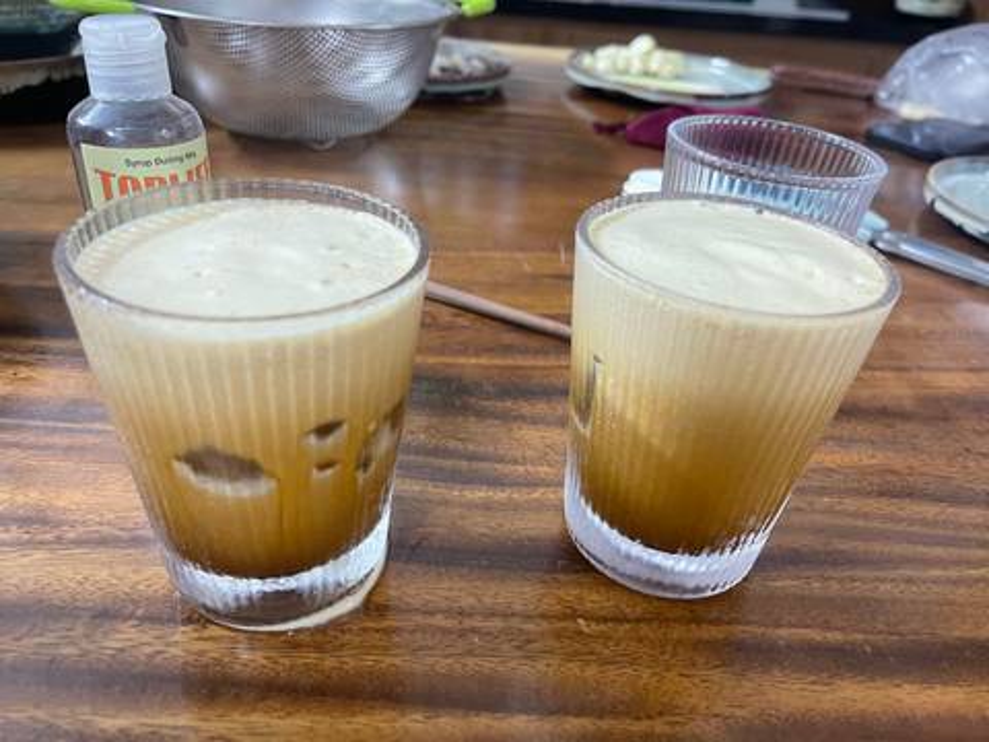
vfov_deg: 54.9
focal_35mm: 25
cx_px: 494
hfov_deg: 69.4
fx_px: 714
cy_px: 371
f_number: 1.6
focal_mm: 5.1
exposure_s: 1/60
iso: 500
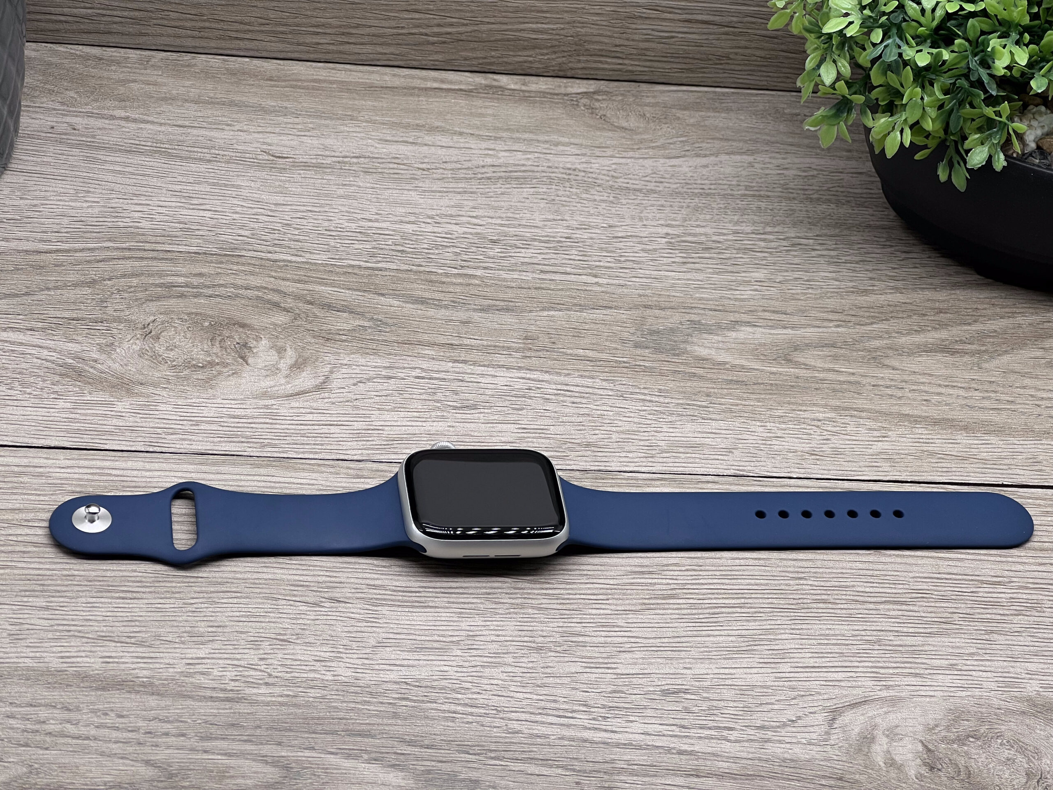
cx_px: 526
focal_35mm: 77
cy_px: 395
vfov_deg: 19.1
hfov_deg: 25.3
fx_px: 2342
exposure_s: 1/100
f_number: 2.8
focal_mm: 9
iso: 50
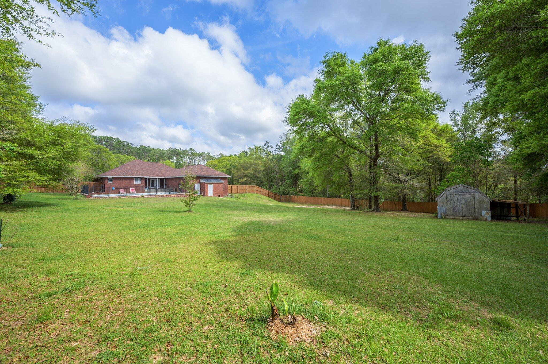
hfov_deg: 104.3
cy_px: 182
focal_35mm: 14
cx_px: 274
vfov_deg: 81.1
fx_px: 213
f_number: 9
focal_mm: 14
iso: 100
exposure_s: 1/200
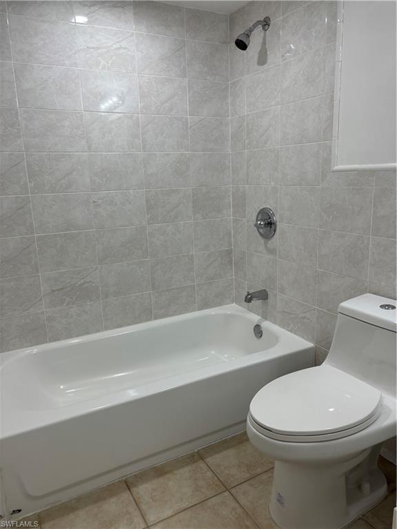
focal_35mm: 26
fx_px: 398
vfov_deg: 67.3
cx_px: 198
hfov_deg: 53.1
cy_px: 264
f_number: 1.6
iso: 80
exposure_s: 1/120
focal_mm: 5.96
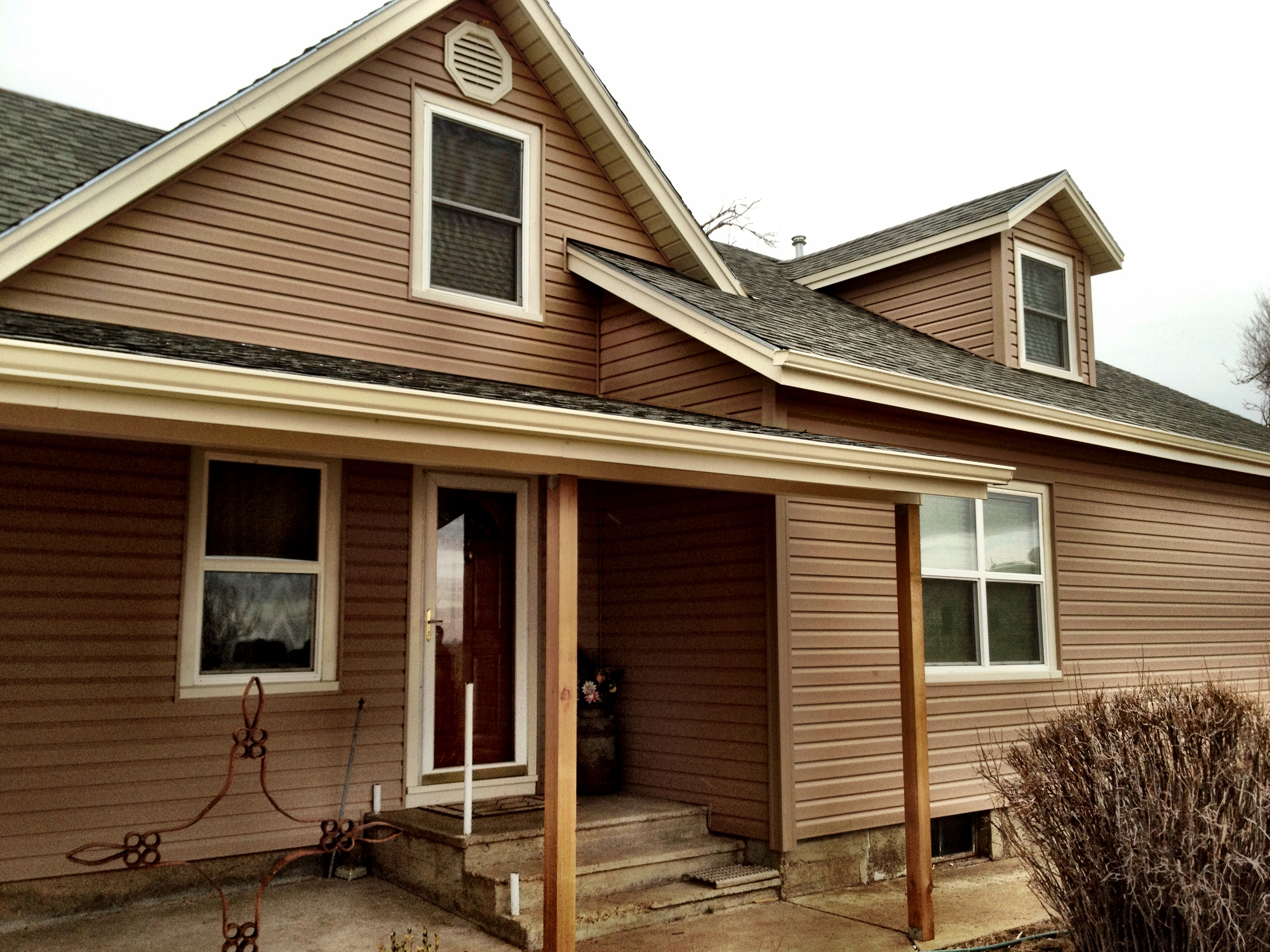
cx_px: 635
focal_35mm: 35
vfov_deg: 40.7
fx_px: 1284
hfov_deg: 52.6
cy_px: 476
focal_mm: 4.28
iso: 64
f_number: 2.4
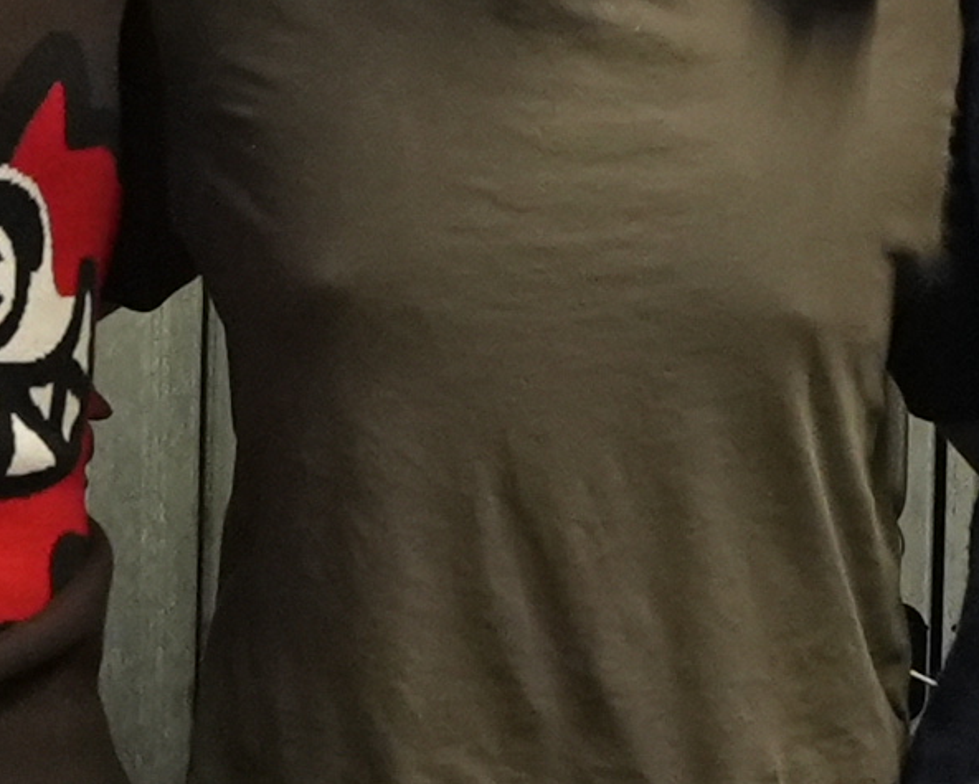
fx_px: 7392
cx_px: 875
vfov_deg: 6.0
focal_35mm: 255
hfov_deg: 7.6
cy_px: 883
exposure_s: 1/160
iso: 5000
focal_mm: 38
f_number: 4
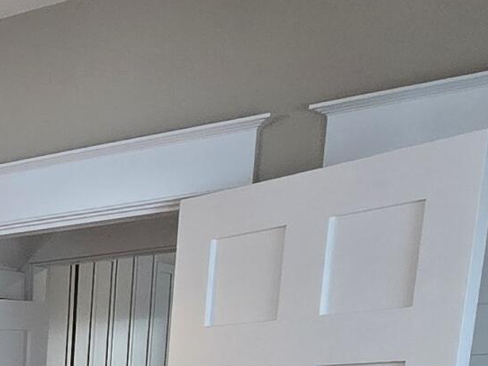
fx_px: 1015
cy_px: 643
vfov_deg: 17.1
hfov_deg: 19.3
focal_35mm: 72
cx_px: -424
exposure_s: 1/60
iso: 160
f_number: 2.2
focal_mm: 2.2
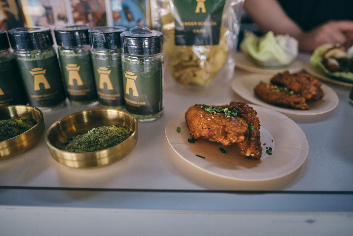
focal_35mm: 24
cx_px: 176
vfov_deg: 53.1
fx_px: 235
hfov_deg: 73.7
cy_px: 118
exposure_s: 1/125
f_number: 1.4
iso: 160
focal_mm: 16
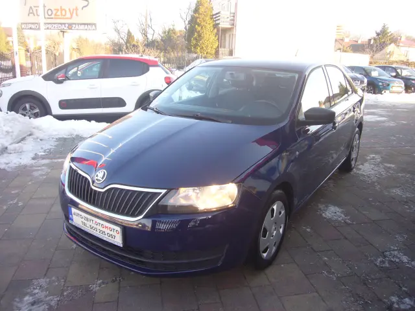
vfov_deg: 49.7
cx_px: 208
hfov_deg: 63.4
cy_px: 156
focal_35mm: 28
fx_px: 336
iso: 80
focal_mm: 4.6
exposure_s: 1/80
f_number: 2.8
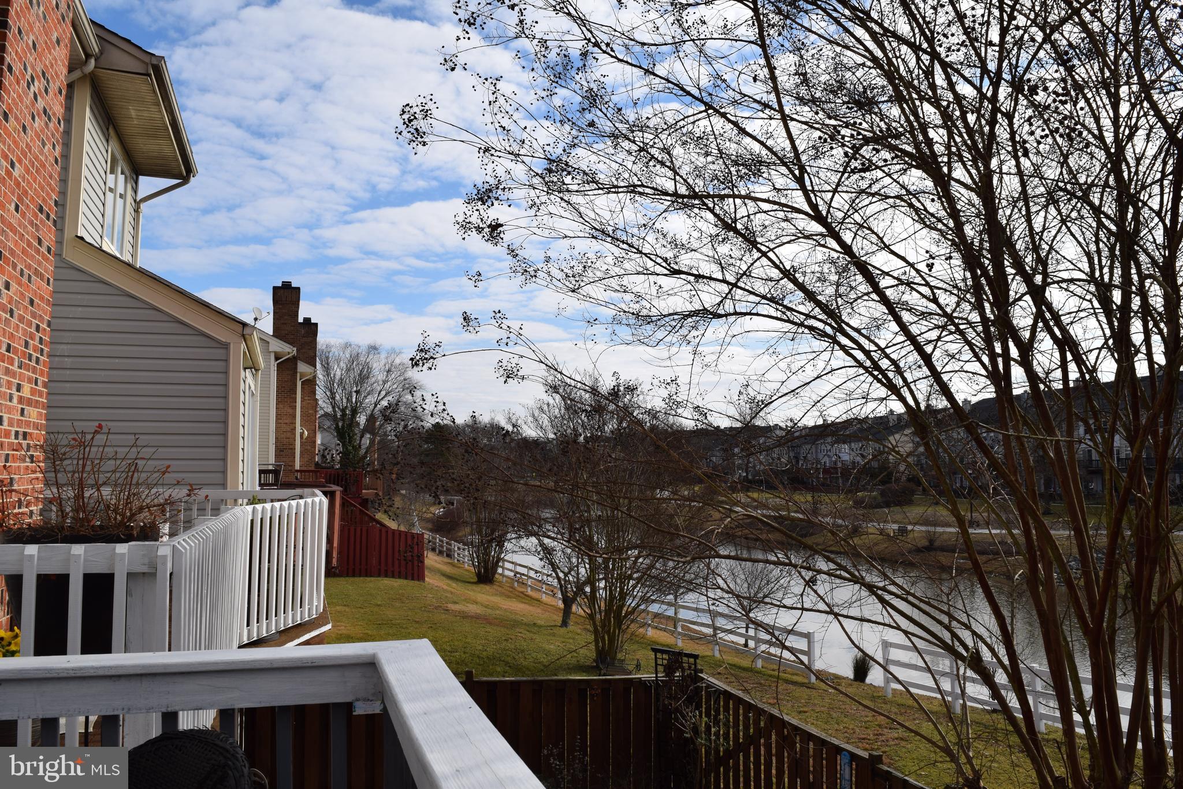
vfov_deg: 47.9
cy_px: 394
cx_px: 592
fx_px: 887
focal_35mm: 27
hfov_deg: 67.4
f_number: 10
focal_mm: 18
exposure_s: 1/400
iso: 200
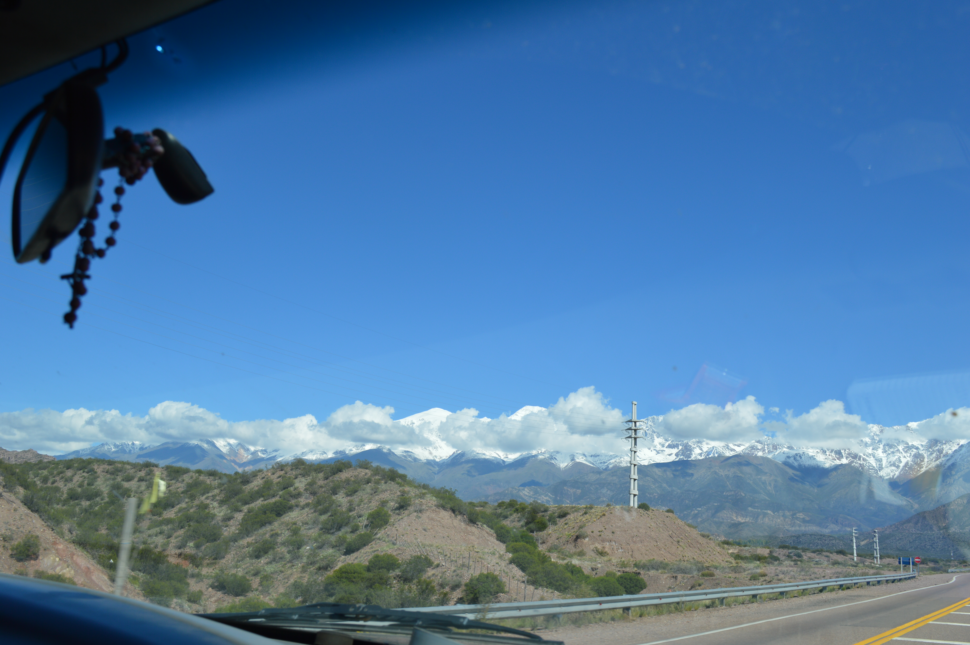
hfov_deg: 57.3
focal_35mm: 33
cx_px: 485
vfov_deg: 39.9
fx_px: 888
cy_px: 322
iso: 100
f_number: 8
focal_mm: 22
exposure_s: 1/250
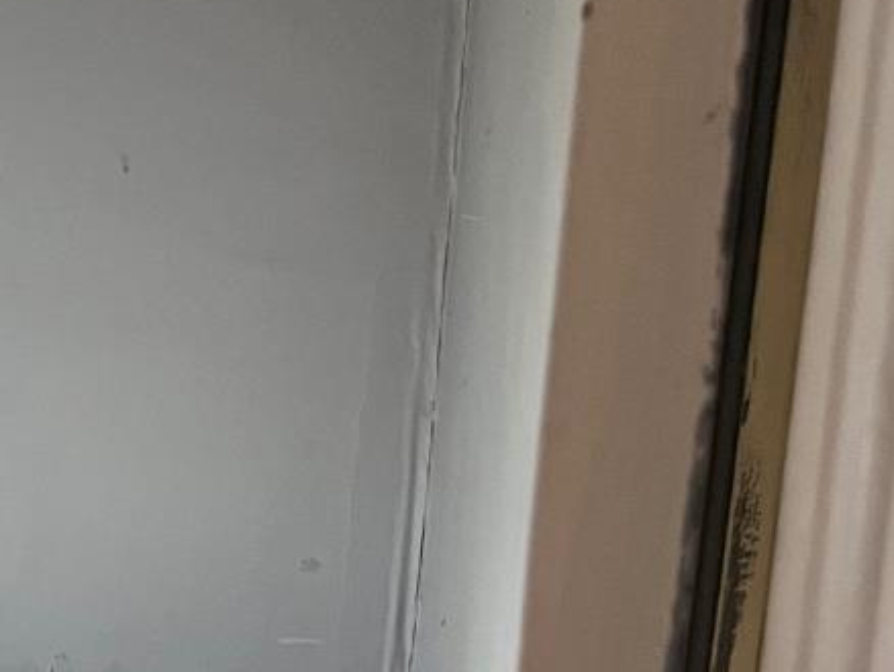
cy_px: 367
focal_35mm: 89
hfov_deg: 18.4
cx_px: -592
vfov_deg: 16.6
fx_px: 2300
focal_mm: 5.1
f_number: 1.6
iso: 125
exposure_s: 1/76
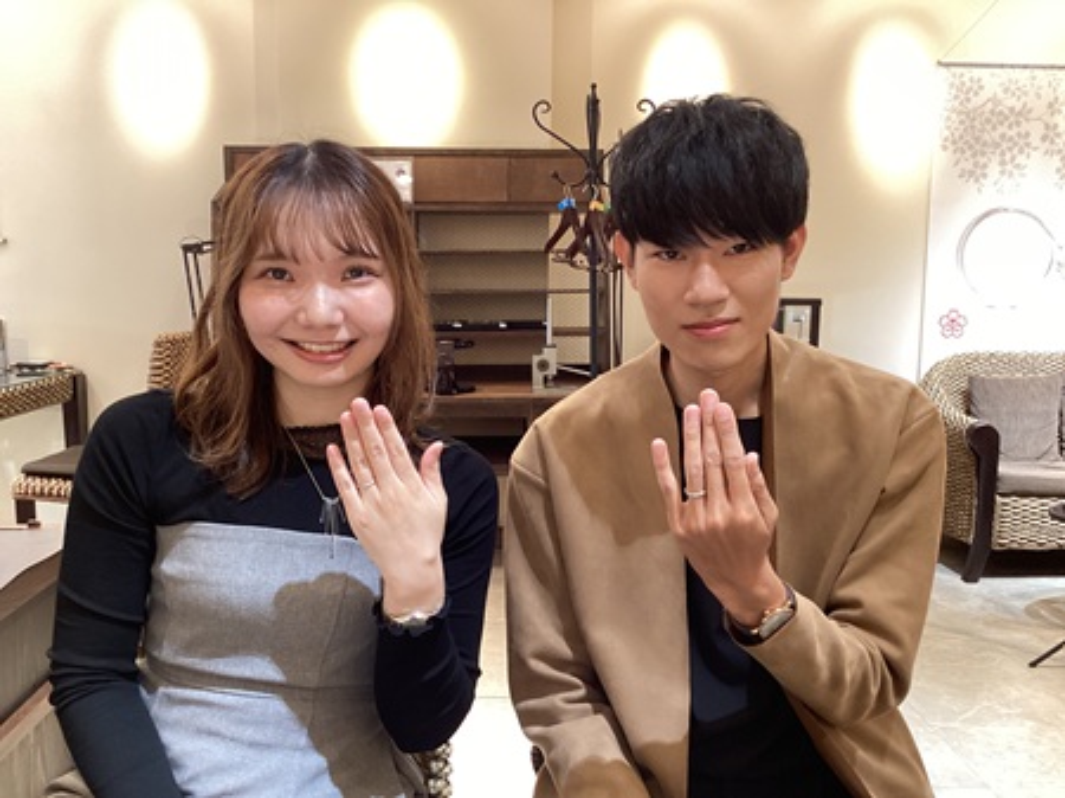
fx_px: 953
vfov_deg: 45.4
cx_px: 532
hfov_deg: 58.4
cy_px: 399
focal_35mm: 31
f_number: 2.4
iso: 200
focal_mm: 3.3
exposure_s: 1/50
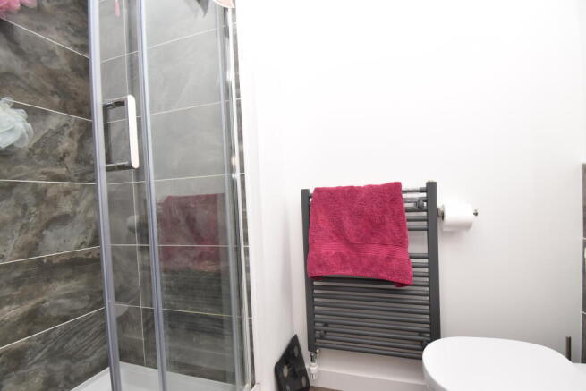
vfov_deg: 77.4
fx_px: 244
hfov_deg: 100.4
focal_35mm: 15
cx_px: 293
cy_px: 196
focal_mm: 10
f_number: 6.3
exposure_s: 1/60
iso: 640
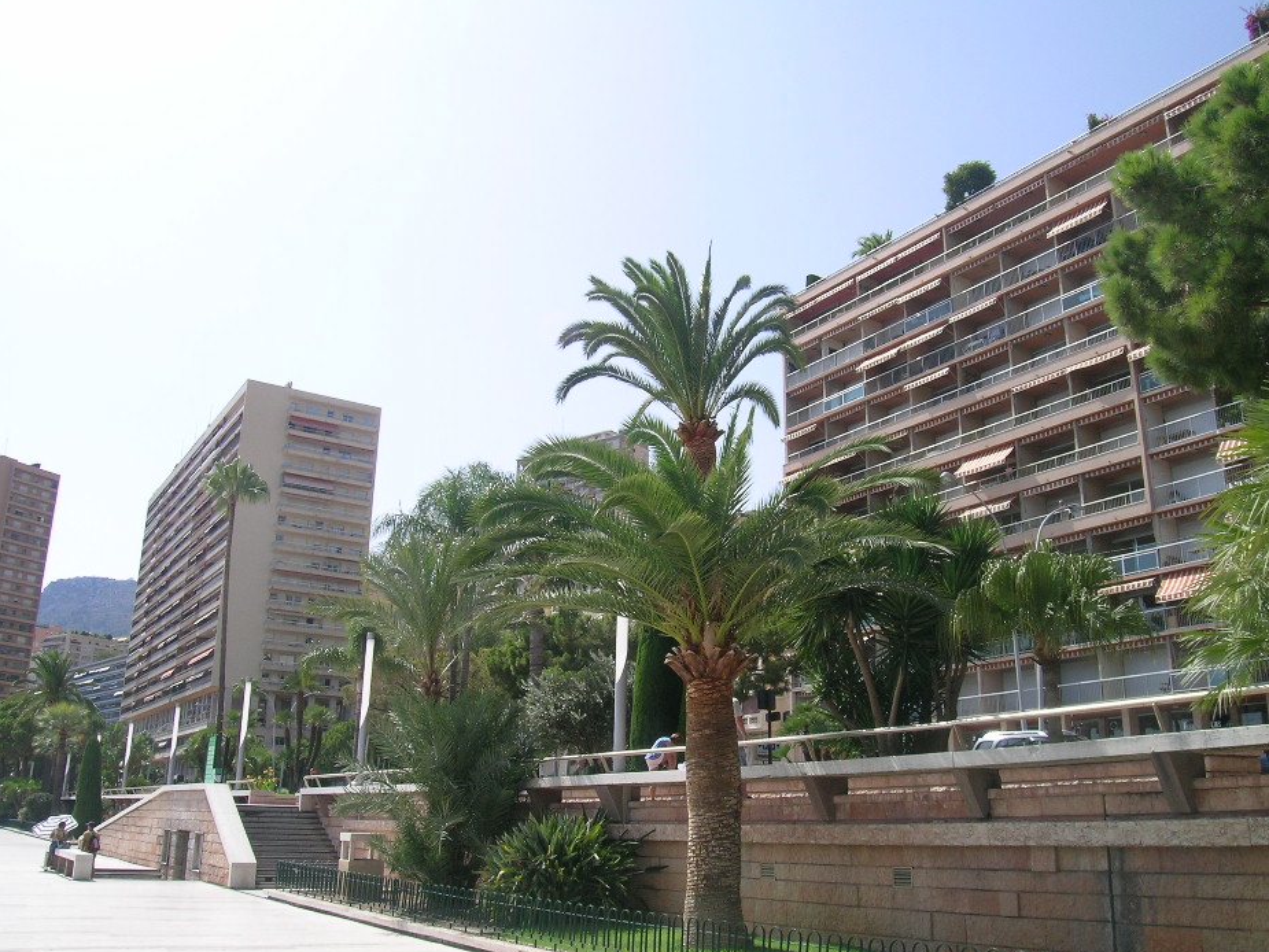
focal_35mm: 31
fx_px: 1137
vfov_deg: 45.4
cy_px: 510
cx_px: 678
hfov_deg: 58.3
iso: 50
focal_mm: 5.8
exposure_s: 1/216
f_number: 6.3
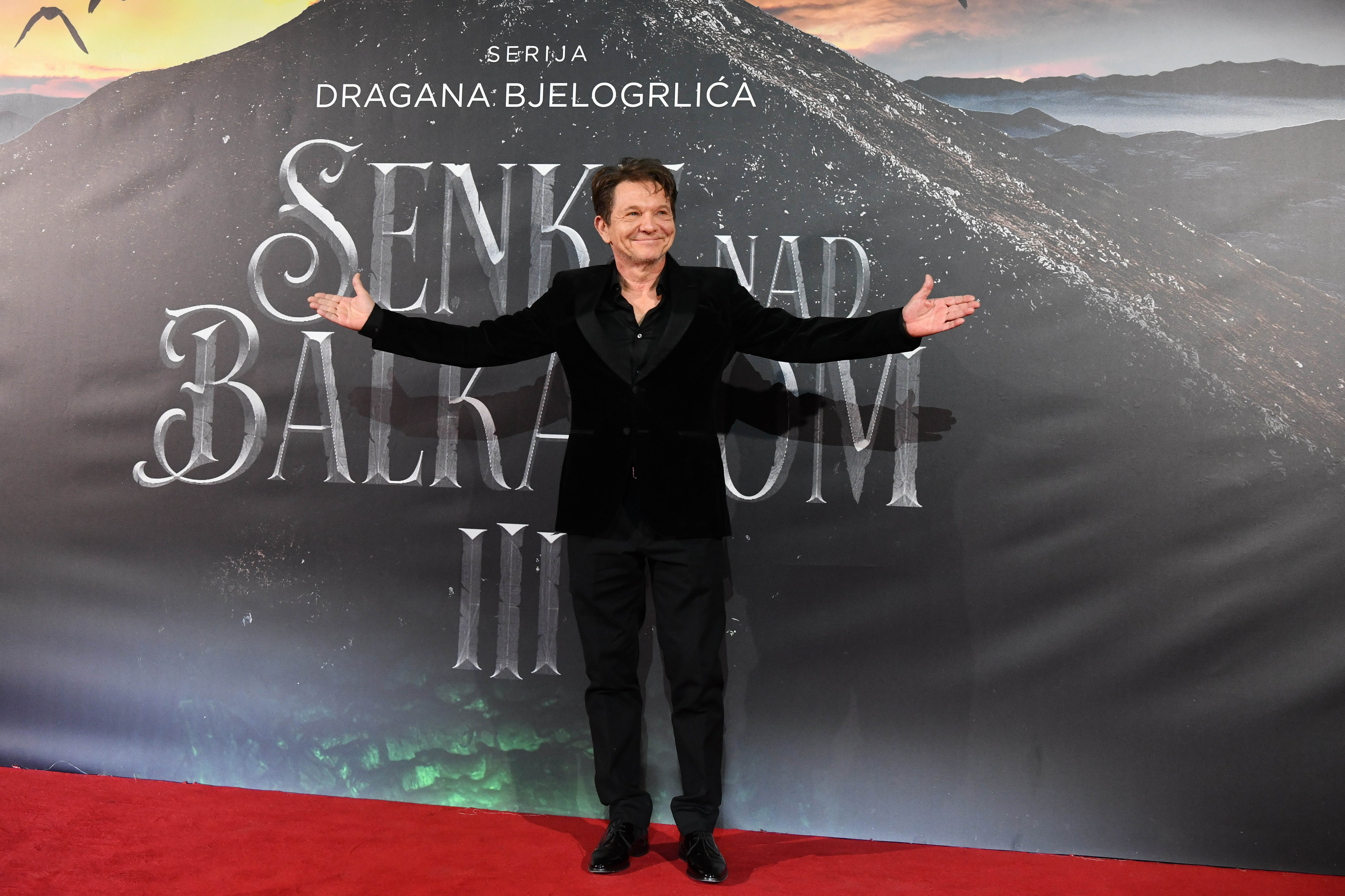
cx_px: 672
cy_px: 448
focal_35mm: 35
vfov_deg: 37.9
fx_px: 1308
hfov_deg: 54.4
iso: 1600
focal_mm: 35
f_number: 4
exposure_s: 1/640
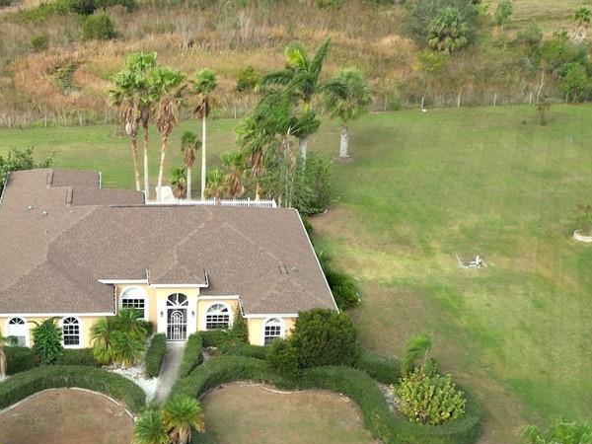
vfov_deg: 22.6
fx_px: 1095
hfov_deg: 29.7
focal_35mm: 64
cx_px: 141
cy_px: 355
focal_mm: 6.72
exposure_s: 1/100
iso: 100
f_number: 1.7
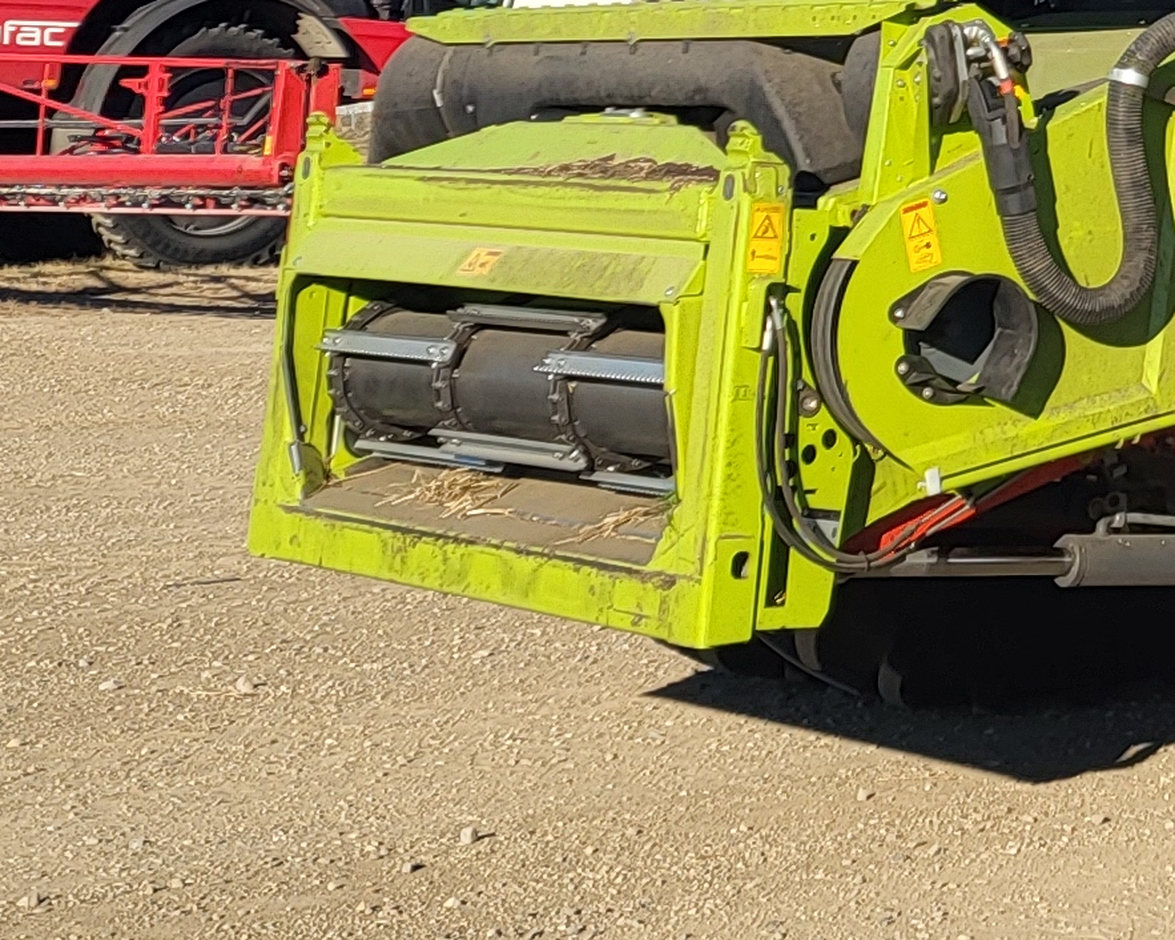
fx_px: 3998
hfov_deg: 15.7
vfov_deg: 12.5
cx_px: 1606
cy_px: -620
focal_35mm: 115
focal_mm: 5.4
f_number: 1.8
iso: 40
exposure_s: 1/2565
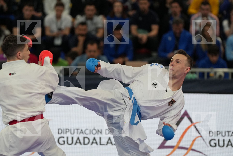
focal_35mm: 300
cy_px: 78
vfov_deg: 4.6
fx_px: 1942
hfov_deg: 6.9
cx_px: 116
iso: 1600
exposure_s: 1/1000
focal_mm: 200
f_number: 2.8
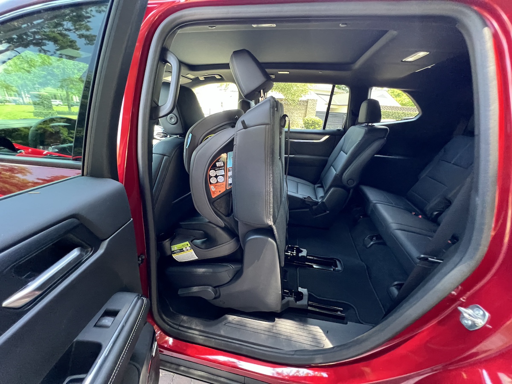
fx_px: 192
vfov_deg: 89.9
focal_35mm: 13
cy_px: 192
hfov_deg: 106.2
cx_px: 256
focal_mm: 1.57
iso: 500
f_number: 1.8
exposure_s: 1/60
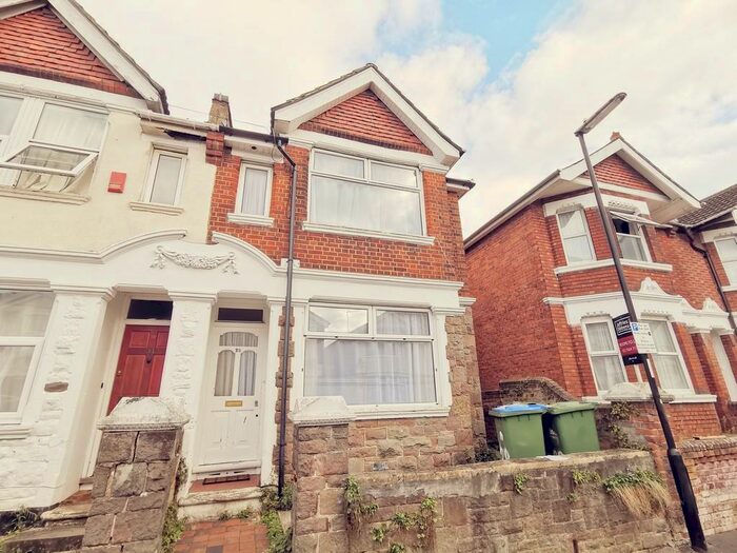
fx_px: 362
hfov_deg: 91.0
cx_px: 368
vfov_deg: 74.7
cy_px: 276
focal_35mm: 17
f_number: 2.2
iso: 50
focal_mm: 2.26
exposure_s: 1/603
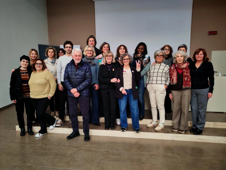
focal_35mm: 27
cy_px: 85
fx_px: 176
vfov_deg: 51.4
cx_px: 113
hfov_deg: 65.3
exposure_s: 1/20
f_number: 1.95
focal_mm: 5.52
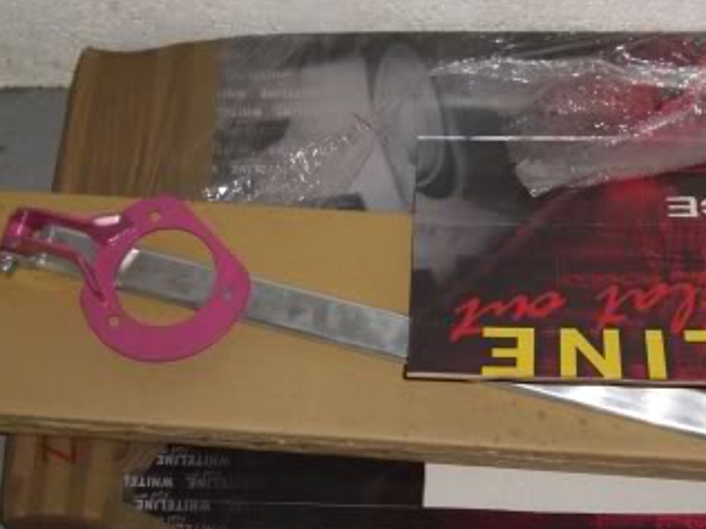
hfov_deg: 25.0
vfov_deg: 19.1
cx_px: 552
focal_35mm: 77
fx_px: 1570
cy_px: 308
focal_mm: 7.9
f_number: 2.8
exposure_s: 1/60
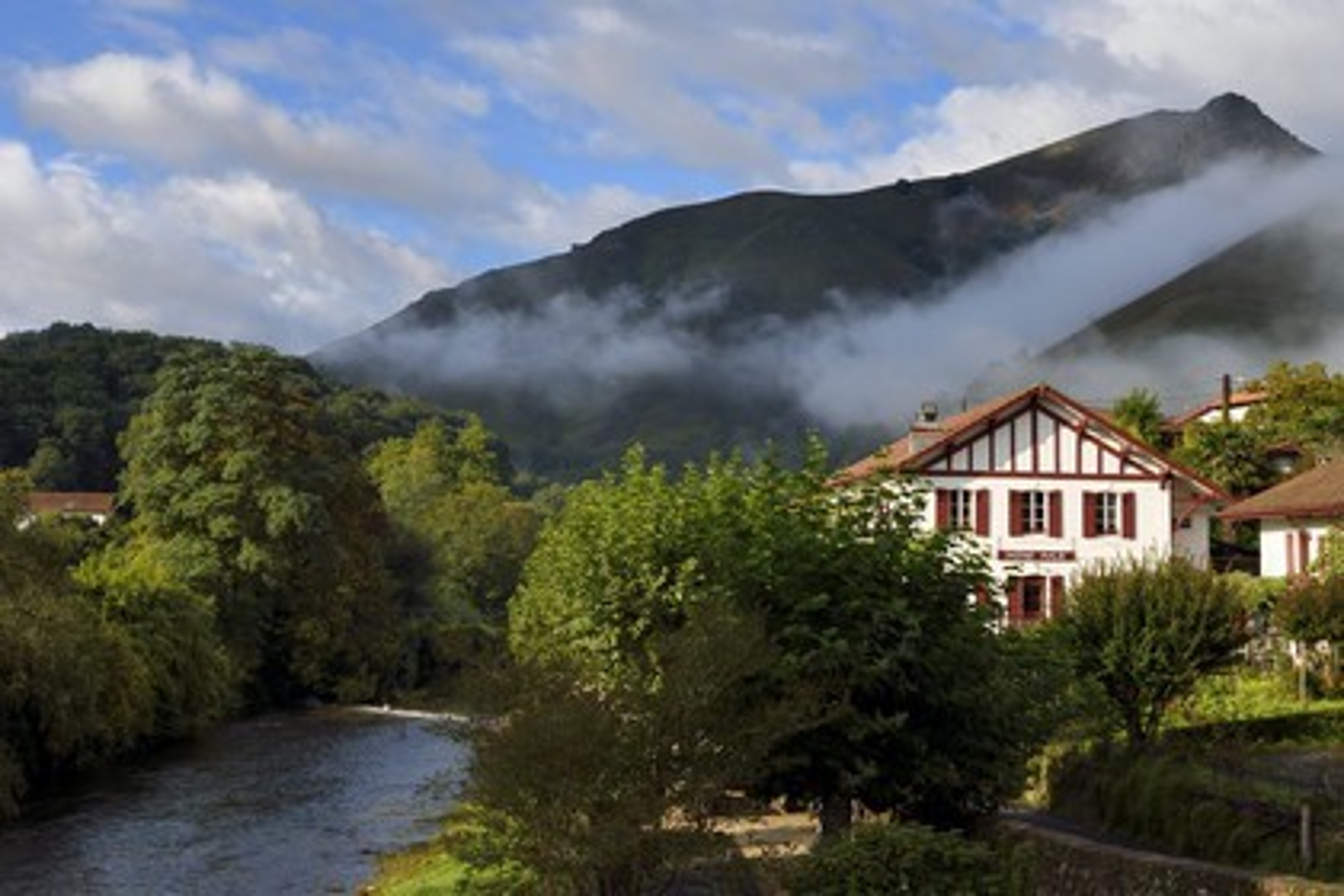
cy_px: 448
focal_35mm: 50
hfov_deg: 39.6
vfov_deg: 27.0
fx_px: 1867
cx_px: 672
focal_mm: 50
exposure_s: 1/200
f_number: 13
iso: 200
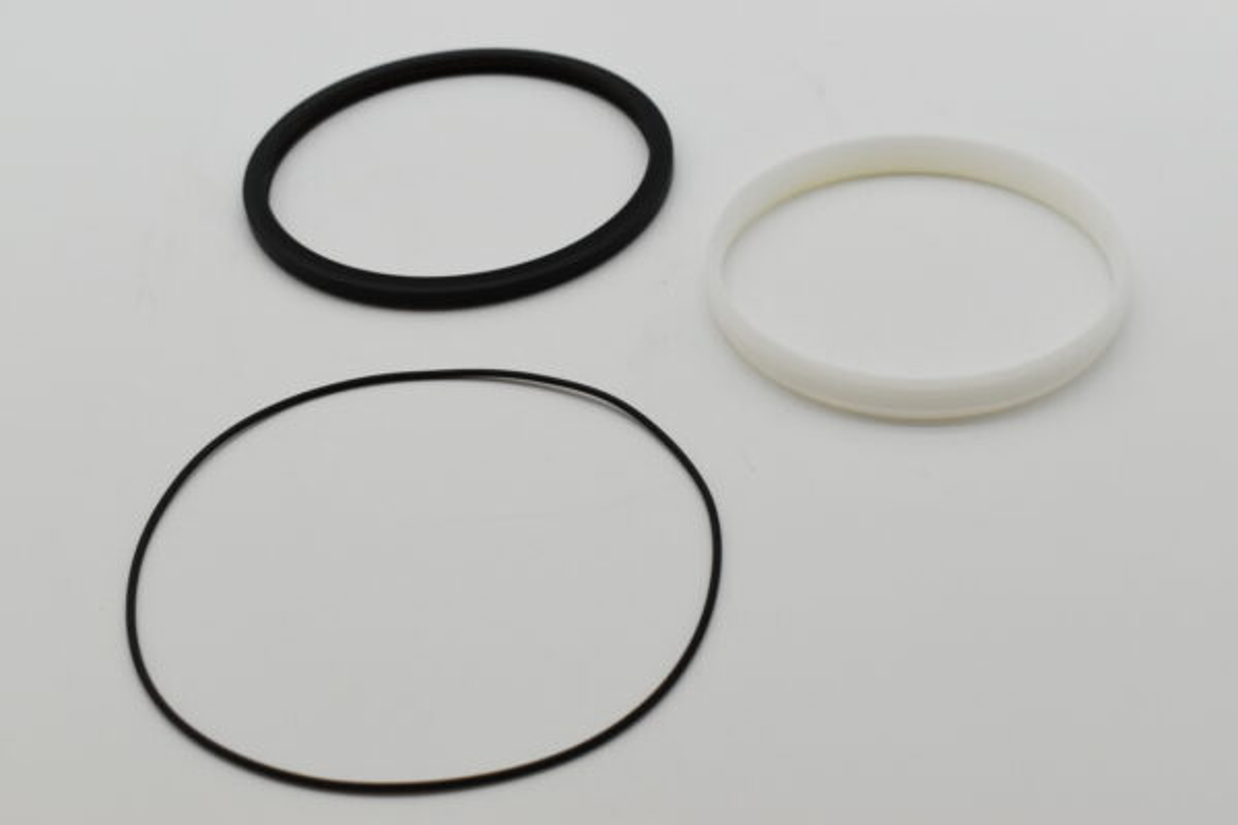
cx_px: 619
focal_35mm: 54
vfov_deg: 25.1
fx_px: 1857
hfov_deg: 36.9
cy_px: 412
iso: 1600
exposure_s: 1/2000
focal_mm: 36
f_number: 8
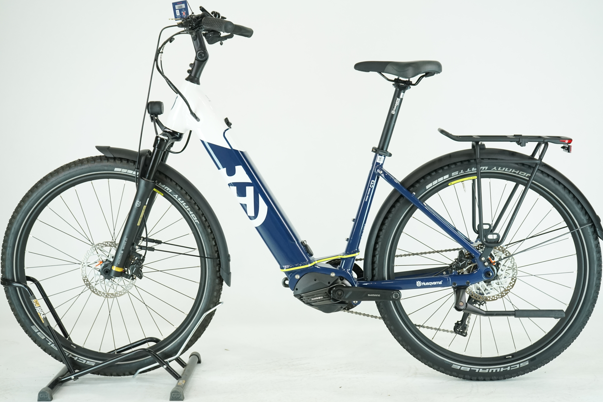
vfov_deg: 23.4
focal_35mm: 58
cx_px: 305
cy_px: 196
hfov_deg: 34.5
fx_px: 971
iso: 1600
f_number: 5.6
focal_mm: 56
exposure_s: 1/200
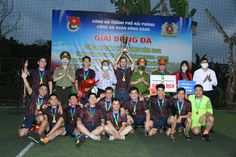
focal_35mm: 36
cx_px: 118
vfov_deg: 36.9
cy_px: 78
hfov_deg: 53.1
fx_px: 236
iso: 1600
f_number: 4.5
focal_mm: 24
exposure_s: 1/200
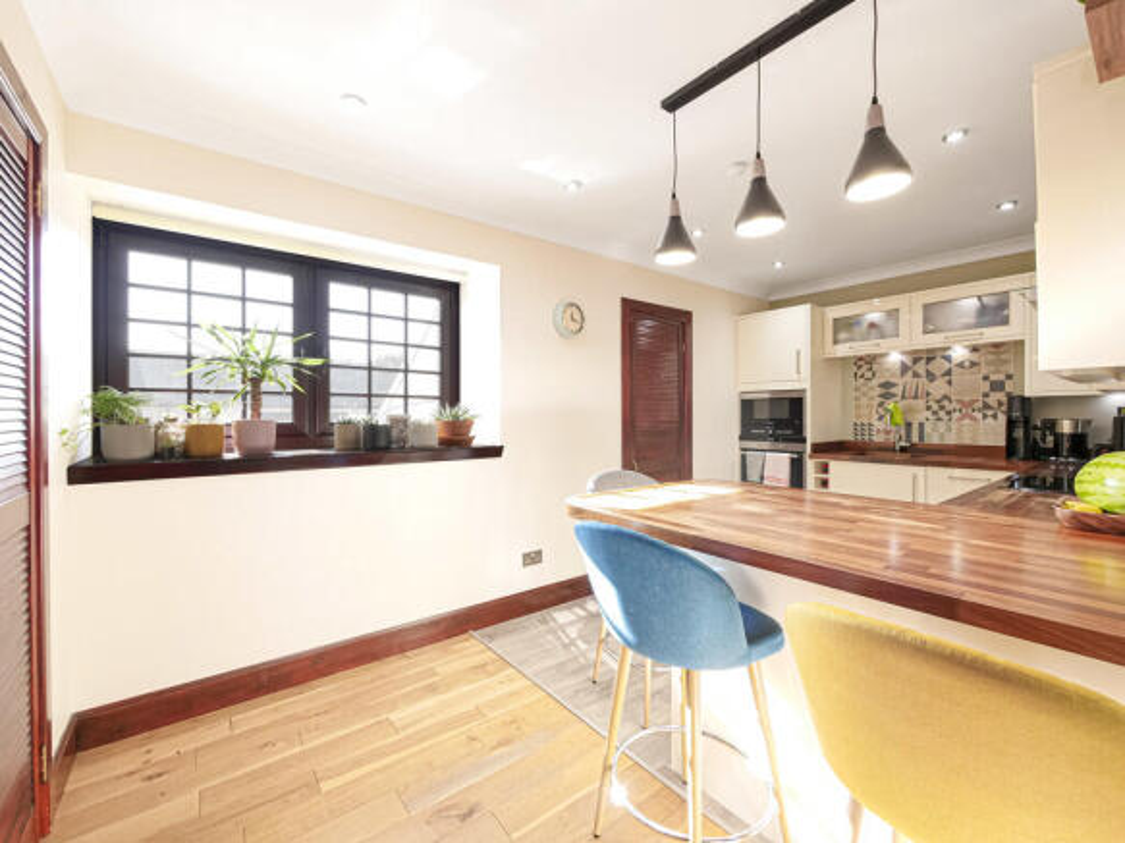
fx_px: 455
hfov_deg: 102.1
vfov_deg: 85.7
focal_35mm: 14
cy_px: 422
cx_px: 562
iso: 800
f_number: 4
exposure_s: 1/60
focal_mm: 7
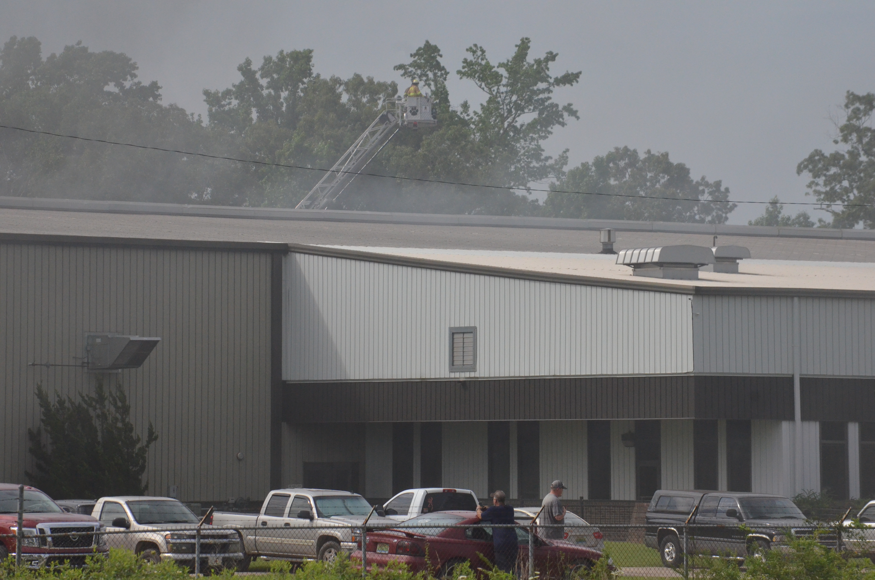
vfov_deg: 6.1
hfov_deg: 9.2
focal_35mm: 225
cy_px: 290
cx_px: 438
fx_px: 5457
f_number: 9
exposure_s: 1/4000
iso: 2000
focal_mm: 150
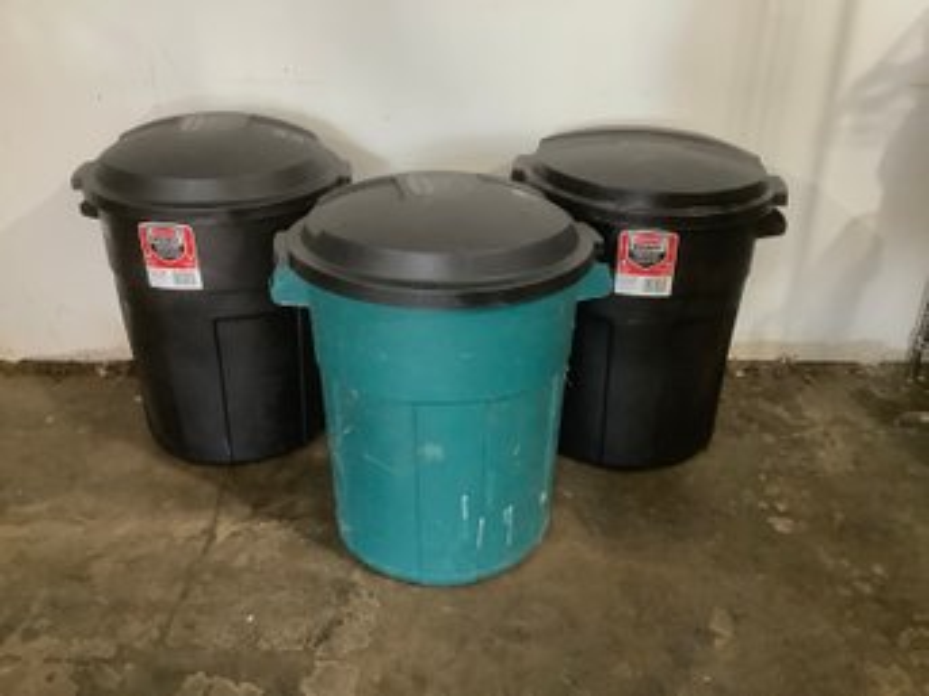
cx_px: 464
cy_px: 348
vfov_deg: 45.4
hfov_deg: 58.4
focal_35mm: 31
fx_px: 832
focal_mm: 3.3
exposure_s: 1/30
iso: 400
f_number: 2.4
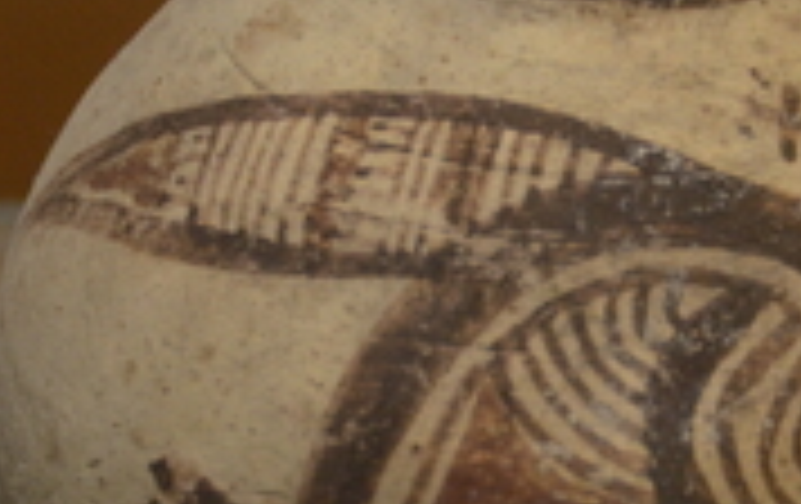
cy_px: 288
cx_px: 693
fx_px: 11176
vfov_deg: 2.6
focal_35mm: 511
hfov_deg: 4.1
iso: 1000
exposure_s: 1/100
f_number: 5.3
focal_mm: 90
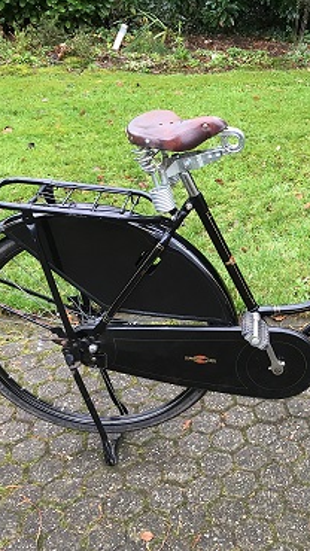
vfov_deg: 47.4
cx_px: 298
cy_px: 276
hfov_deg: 26.5
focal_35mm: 43
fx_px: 629
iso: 100
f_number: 2.2
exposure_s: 1/33
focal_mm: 4.15
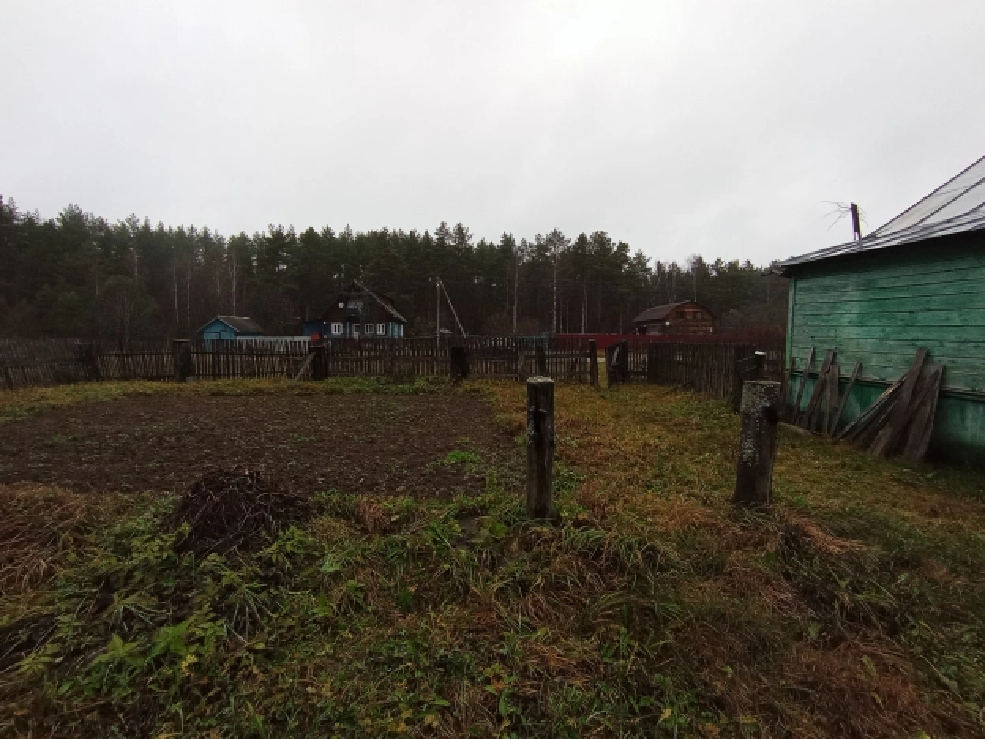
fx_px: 455
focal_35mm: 16
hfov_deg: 94.5
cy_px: 370
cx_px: 492
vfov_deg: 78.1
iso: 166
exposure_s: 1/50
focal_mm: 1.65
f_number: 2.2
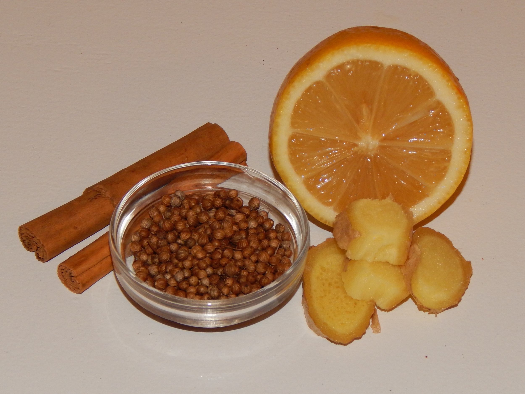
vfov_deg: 15.7
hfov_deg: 20.9
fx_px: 1426
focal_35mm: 94
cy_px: 197
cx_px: 262
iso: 200
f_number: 4.4
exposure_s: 1/30
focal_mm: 16.6
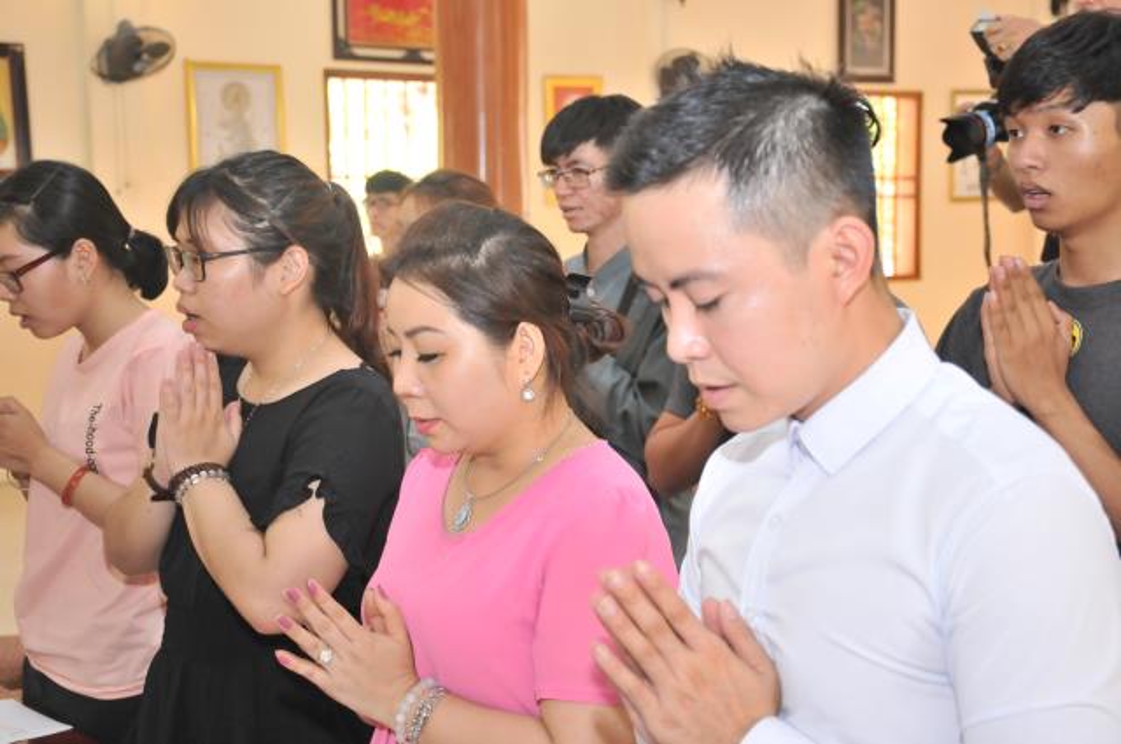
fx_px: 1773
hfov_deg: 35.1
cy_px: 372
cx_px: 560
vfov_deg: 23.7
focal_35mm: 57
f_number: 4.2
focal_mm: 38
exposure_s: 1/50
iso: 1000
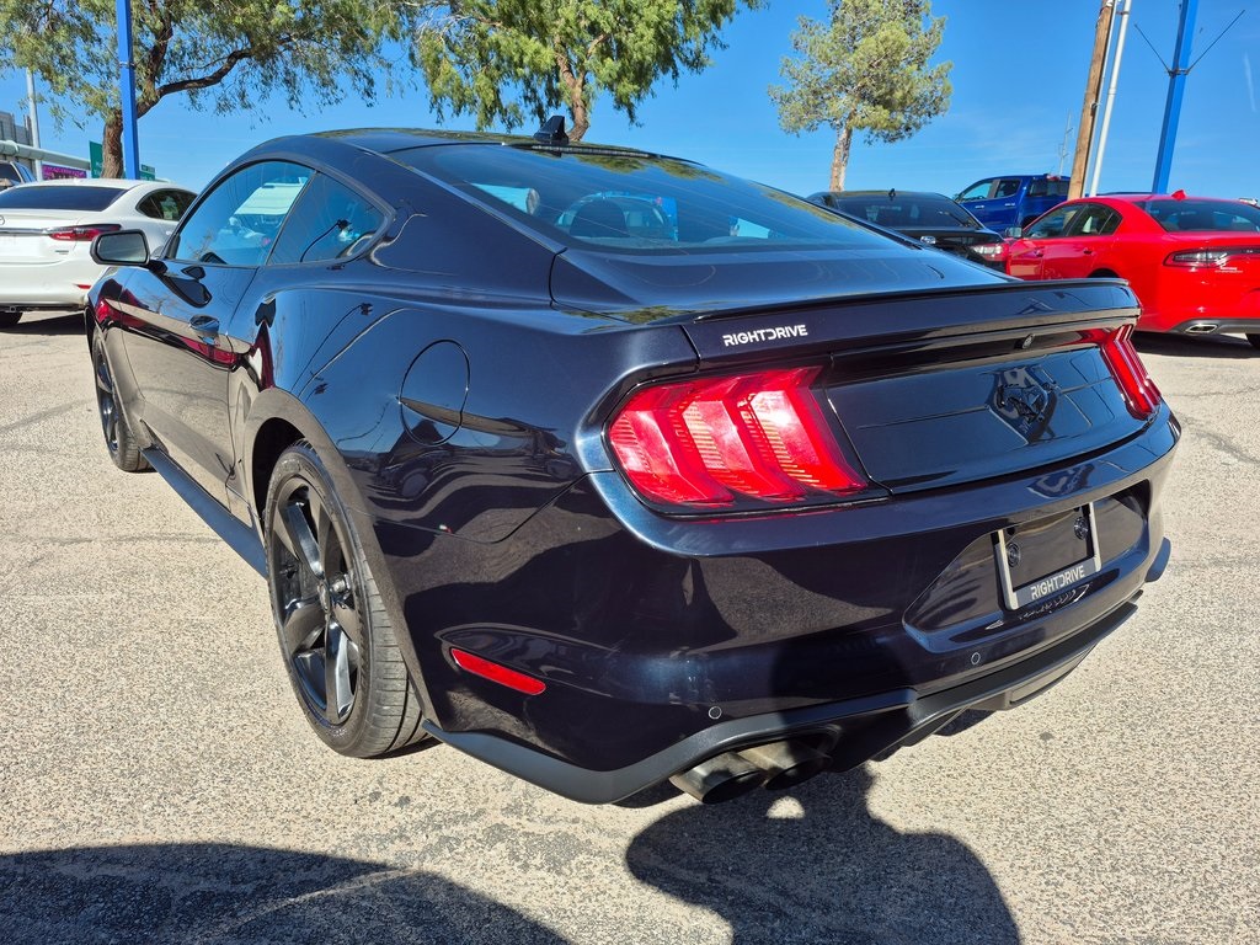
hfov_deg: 73.9
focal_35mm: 23
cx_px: 630
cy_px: 472
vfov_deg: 58.9
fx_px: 837
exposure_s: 1/1252
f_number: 1.8
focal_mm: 5.4
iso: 25
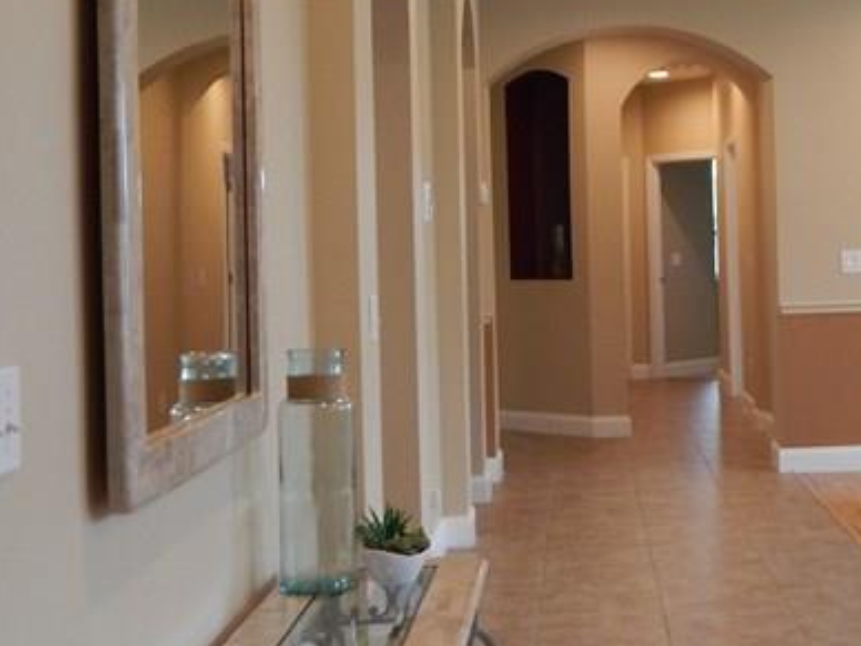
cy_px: 224
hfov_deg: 32.5
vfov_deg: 25.1
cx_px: 670
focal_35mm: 58
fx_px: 1443
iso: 220
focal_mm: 4
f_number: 3
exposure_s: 1/30
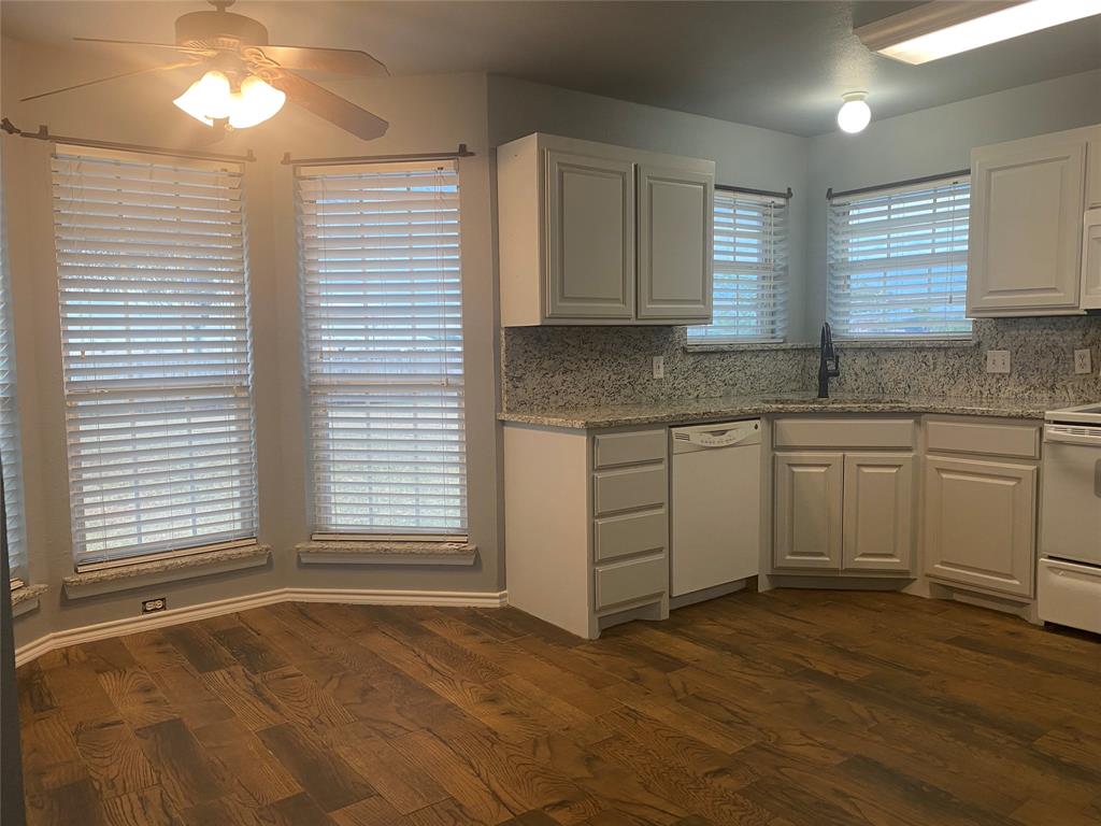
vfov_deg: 53.1
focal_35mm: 26
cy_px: 413
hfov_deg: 67.3
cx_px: 550
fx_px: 827
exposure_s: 1/60
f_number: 1.8
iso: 80
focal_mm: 4.25
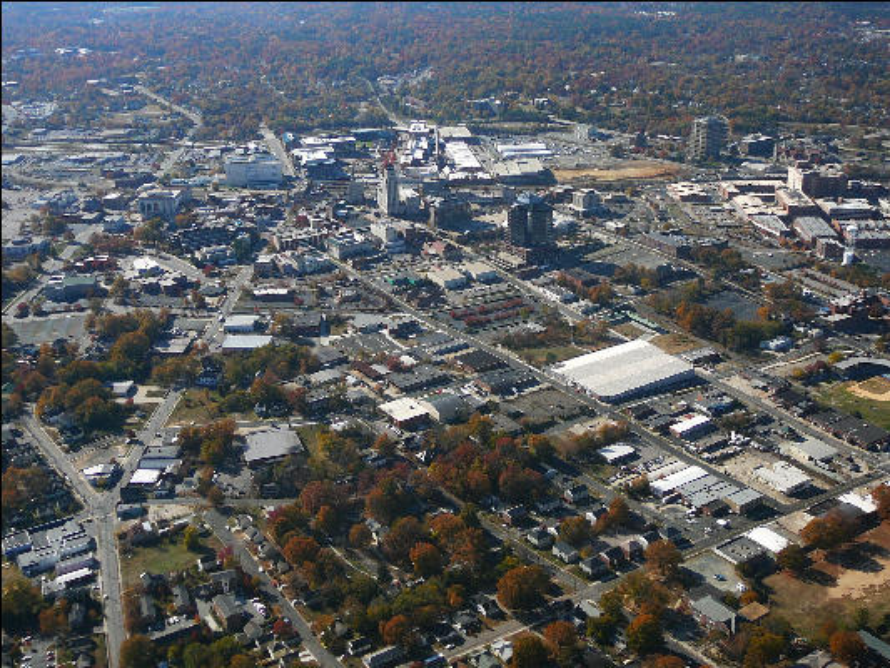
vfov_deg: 33.6
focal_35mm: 43
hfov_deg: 43.8
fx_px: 1106
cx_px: 445
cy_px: 334
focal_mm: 6.4
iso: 80
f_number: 3.2
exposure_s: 1/800
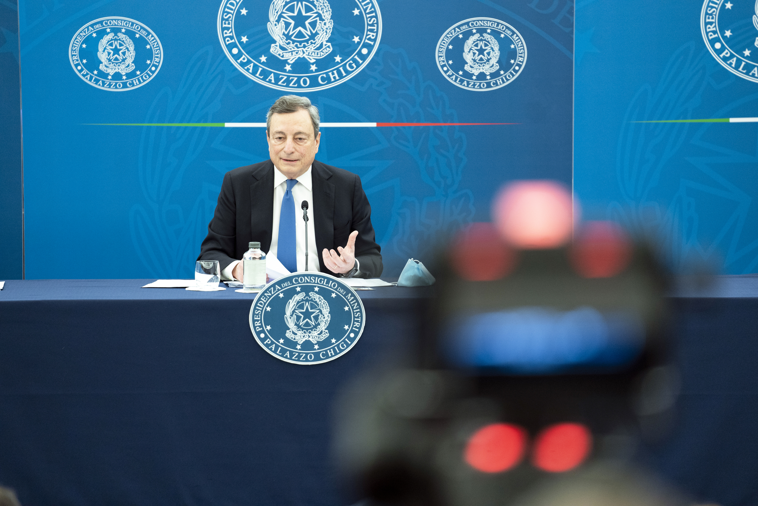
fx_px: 4211
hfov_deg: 10.3
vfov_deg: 6.9
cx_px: 379
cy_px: 253
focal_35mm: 200
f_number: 2.8
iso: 2000
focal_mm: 200
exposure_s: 1/250
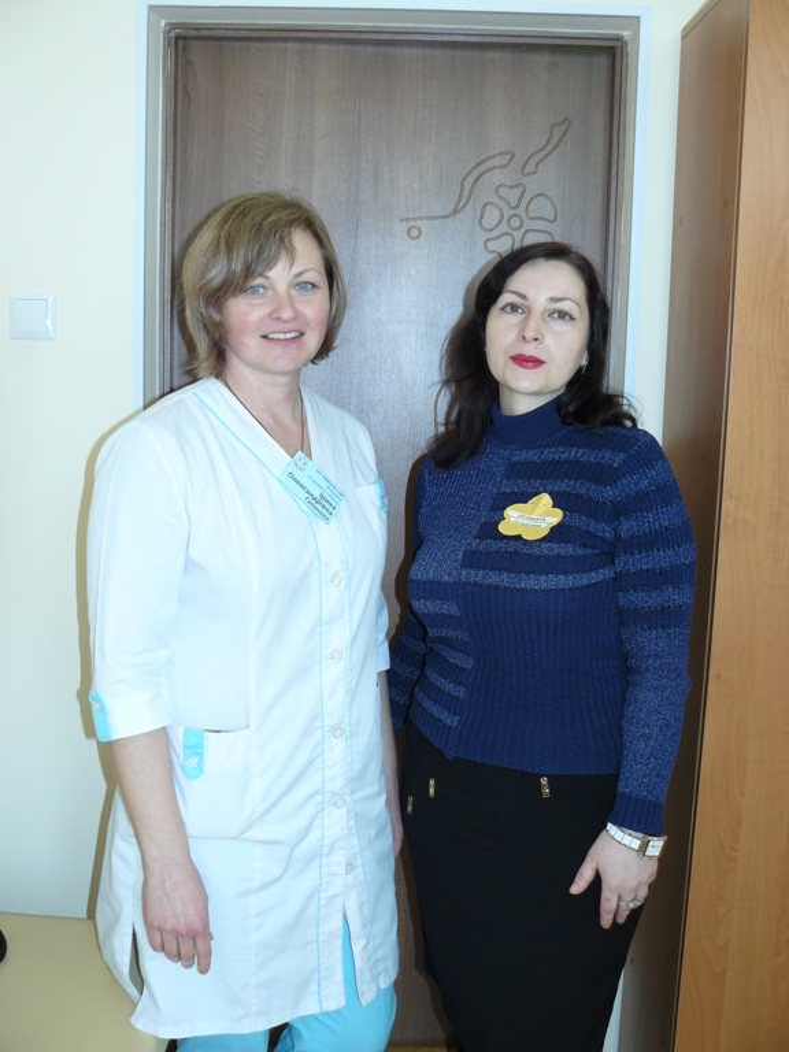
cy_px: 526
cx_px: 394
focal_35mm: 36
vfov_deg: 51.4
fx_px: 1094
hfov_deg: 39.7
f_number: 2.8
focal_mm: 6
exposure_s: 1/25
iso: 100
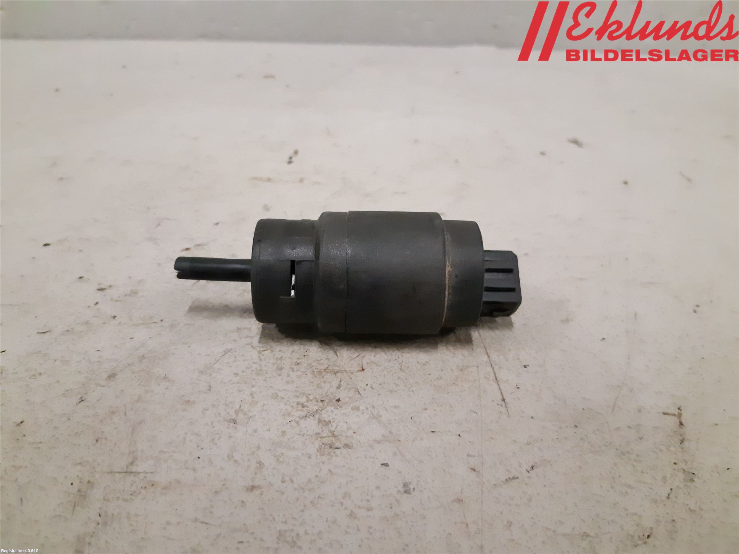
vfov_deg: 53.1
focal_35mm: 26
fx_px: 555
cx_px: 370
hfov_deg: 67.3
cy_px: 277
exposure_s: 1/217
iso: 800
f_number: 1.7
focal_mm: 3.93
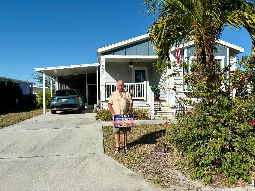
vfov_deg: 53.0
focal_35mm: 26
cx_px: 128
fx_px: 191
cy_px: 96
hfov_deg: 67.3
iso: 50
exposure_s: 1/6329
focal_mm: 5.96
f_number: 1.6
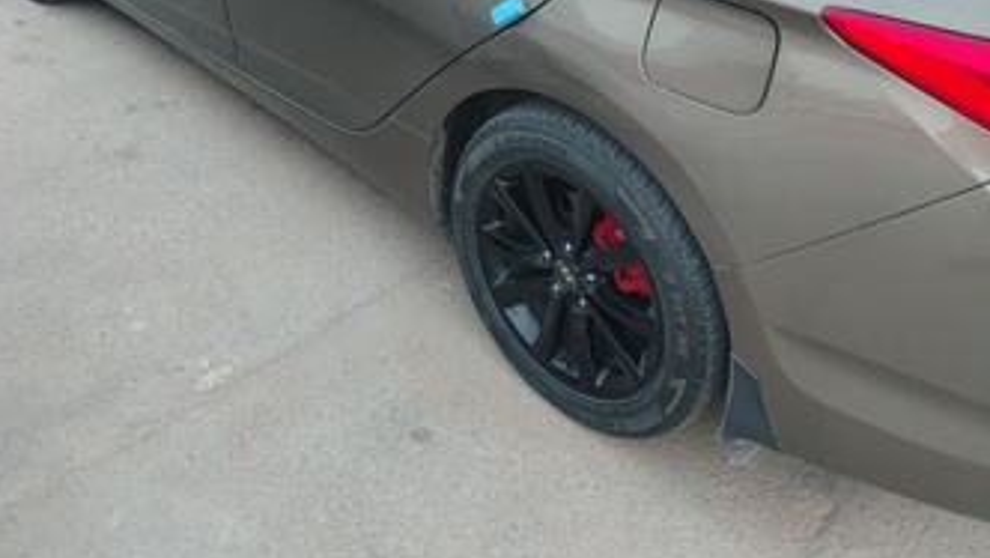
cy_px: -37
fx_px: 945
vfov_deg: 29.9
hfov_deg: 55.3
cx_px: 482
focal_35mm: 36
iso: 312
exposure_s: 1/33
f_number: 1.75
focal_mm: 5.25
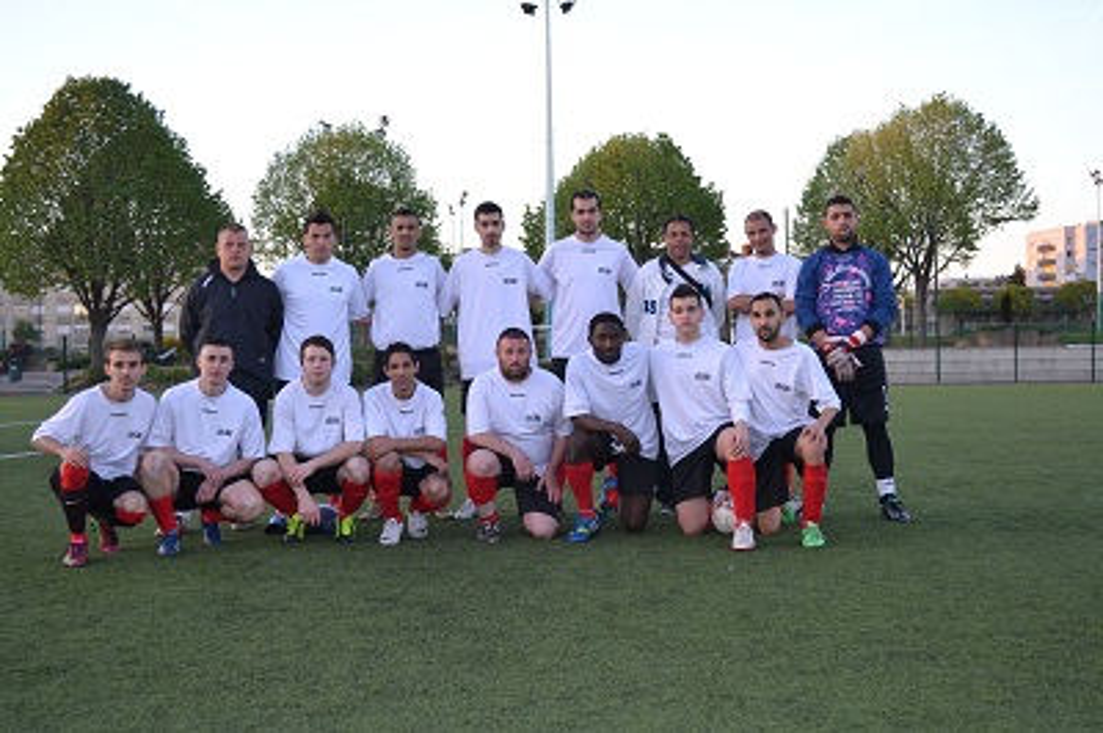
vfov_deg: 29.8
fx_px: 1378
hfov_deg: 43.6
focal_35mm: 45
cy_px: 366
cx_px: 552
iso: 400
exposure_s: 1/100
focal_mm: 30
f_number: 4.5
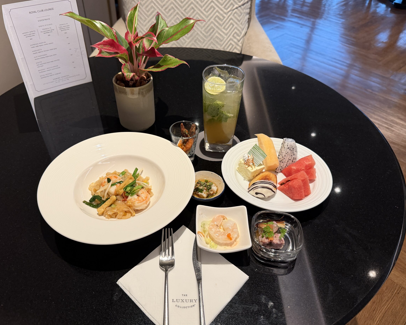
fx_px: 312
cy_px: 161
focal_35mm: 26
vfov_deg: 54.9
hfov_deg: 65.9
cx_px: 187
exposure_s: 1/50
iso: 250
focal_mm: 6.76
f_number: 1.78
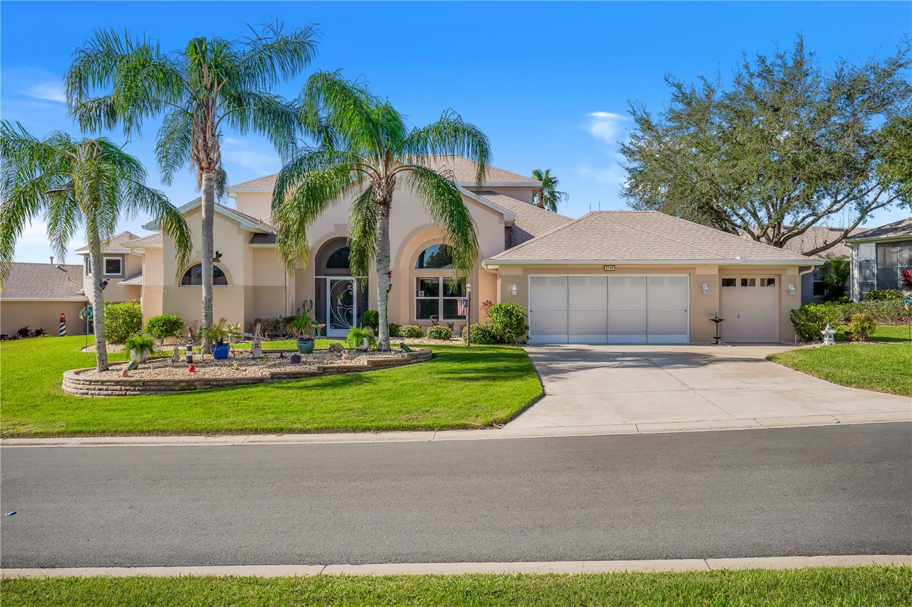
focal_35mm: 31
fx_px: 785
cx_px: 456
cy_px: 304
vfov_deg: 42.3
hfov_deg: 60.3
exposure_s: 1/250
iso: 400
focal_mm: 31
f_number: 8
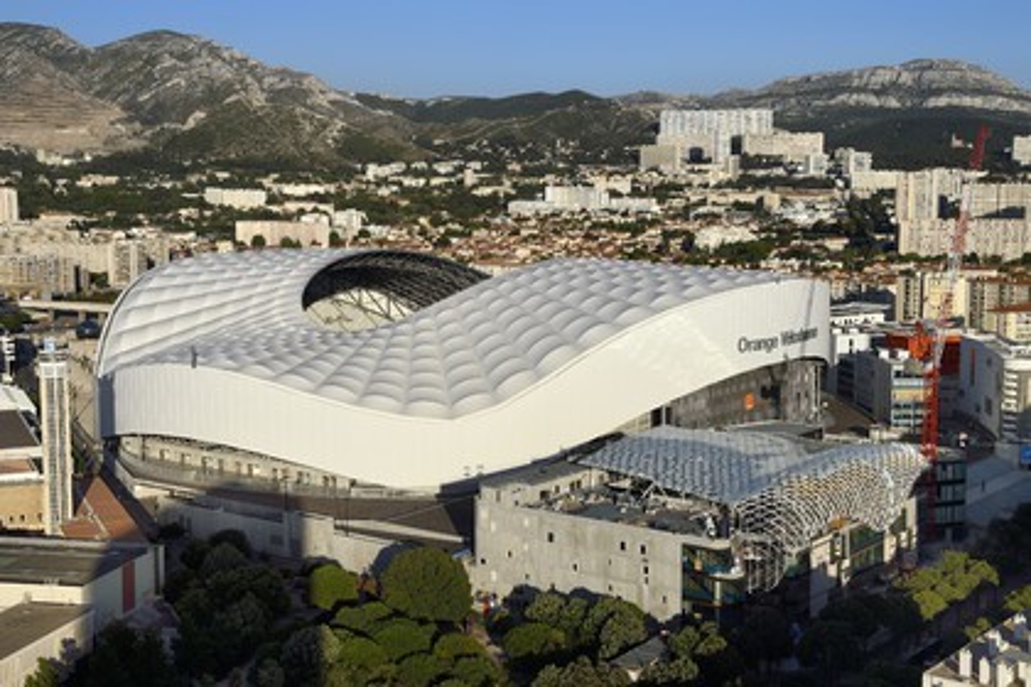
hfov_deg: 38.2
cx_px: 516
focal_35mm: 52
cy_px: 344
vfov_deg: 26.0
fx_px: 1489
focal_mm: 52
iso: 200
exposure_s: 1/320
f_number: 16
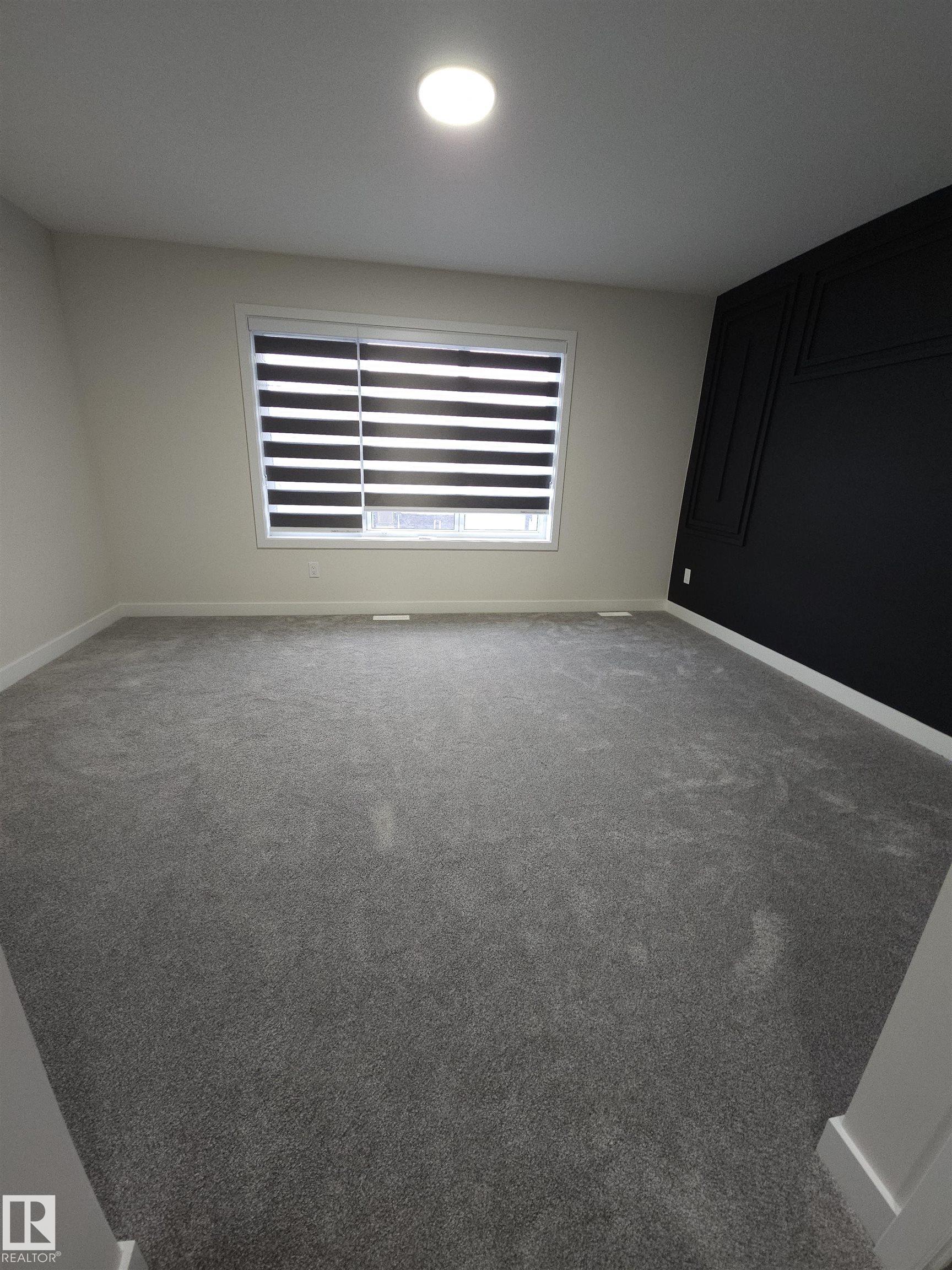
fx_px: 477
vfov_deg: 106.2
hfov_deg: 89.9
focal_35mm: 13
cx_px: 476
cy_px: 635
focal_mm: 2.2
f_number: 2.2
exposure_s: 1/30
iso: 160
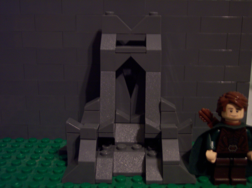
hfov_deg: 37.5
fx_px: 371
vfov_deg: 28.5
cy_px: 94
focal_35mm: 51
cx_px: 126
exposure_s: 1/8
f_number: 3.4
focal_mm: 10.7
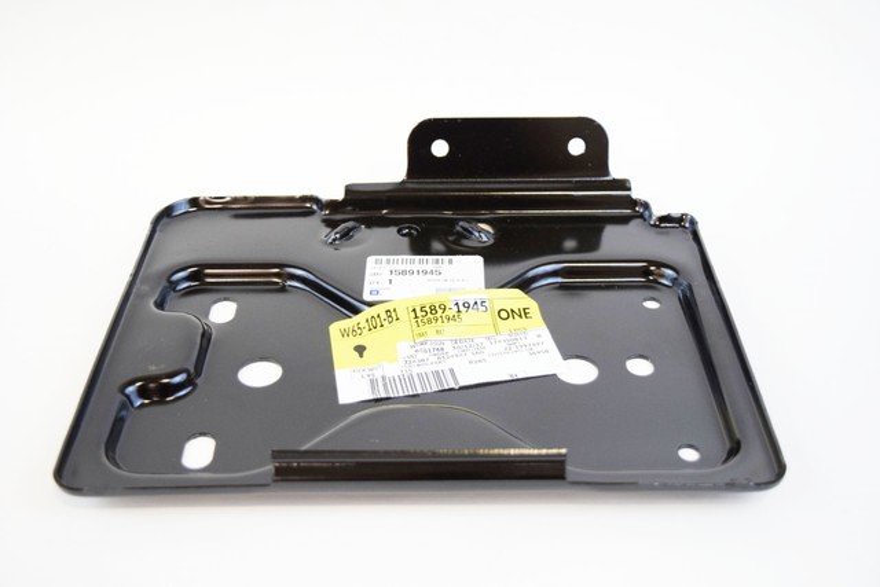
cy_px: 294
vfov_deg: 29.0
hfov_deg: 42.3
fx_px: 1137
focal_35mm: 46
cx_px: 440
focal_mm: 31
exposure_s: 1/60
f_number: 4.2
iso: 1400
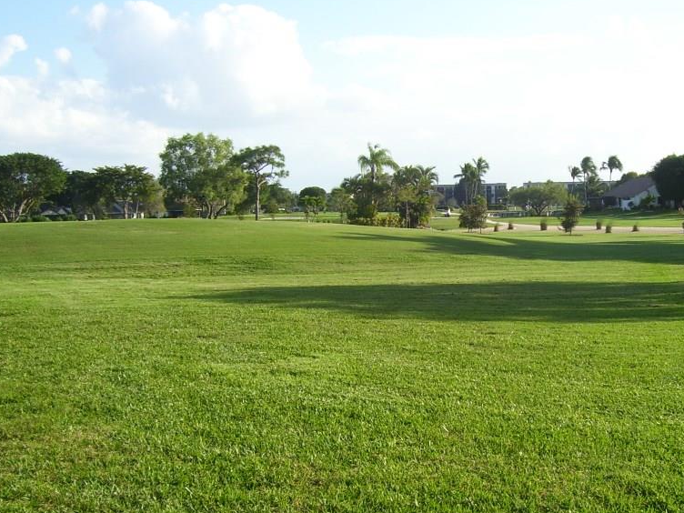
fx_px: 968
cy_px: 292
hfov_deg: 38.4
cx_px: 459
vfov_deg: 29.6
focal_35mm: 49
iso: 80
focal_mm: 6
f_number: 4.8
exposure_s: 1/250
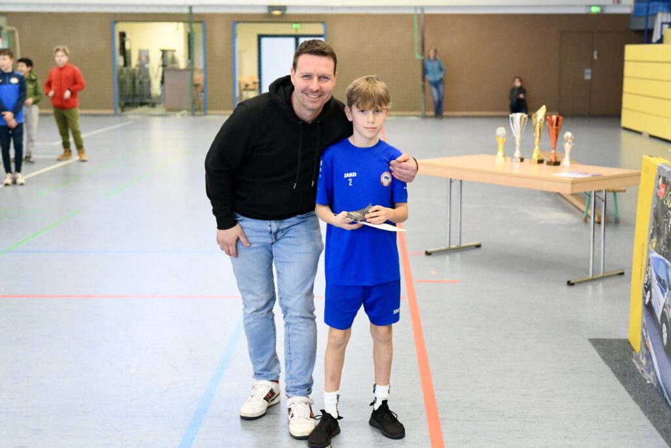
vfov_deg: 29.9
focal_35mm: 45
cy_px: 224
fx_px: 839
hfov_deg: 43.6
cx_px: 336
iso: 8000
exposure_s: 1/800
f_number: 2.8
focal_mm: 45
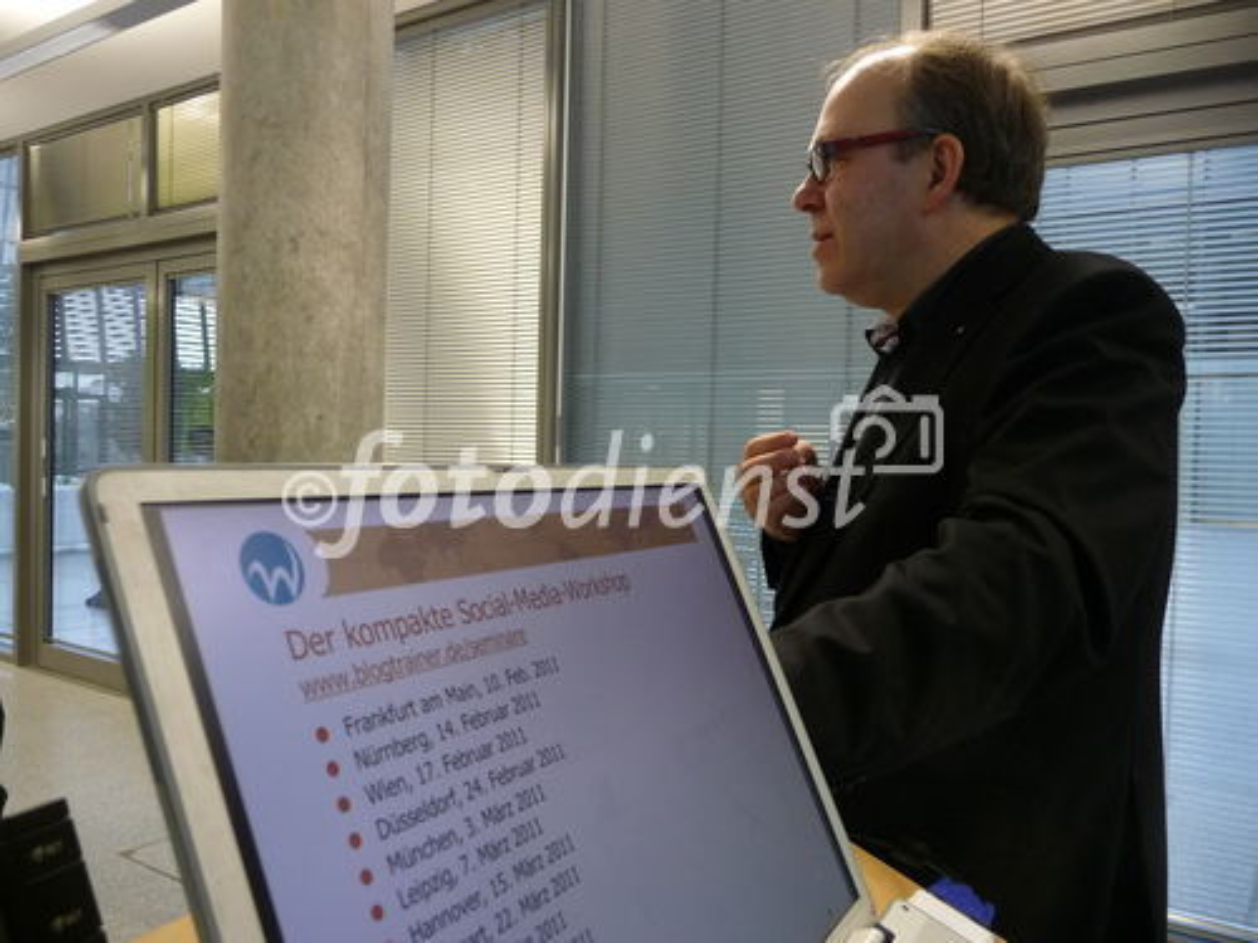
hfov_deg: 63.4
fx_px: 1018
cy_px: 472
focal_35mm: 28
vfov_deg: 49.7
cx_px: 629
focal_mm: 4.7
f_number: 3.3
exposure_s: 1/30
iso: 250
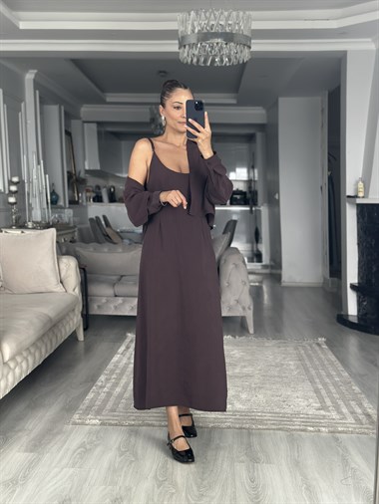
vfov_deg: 39.6
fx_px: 700
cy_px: 252
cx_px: 190
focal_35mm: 48
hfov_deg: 30.3
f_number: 1.78
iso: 125
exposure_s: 1/66
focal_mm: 6.86
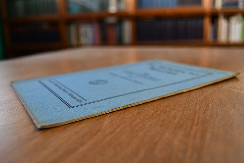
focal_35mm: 34
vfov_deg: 38.9
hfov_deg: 55.8
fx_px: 230
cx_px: 122
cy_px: 82
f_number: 3.8
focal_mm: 23
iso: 1000
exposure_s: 1/125
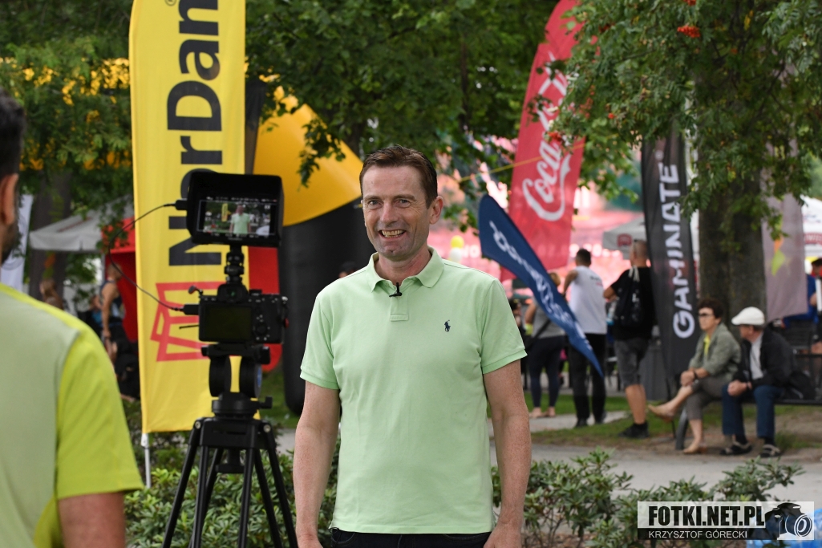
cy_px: 274
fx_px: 2397
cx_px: 411
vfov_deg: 13.0
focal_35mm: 105
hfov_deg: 19.5
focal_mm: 70
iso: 2500
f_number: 5.6
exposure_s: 1/500
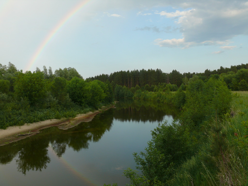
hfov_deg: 52.6
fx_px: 251
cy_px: 93
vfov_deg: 40.7
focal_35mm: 35
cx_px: 124
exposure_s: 1/200
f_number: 5
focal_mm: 7.4
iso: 100
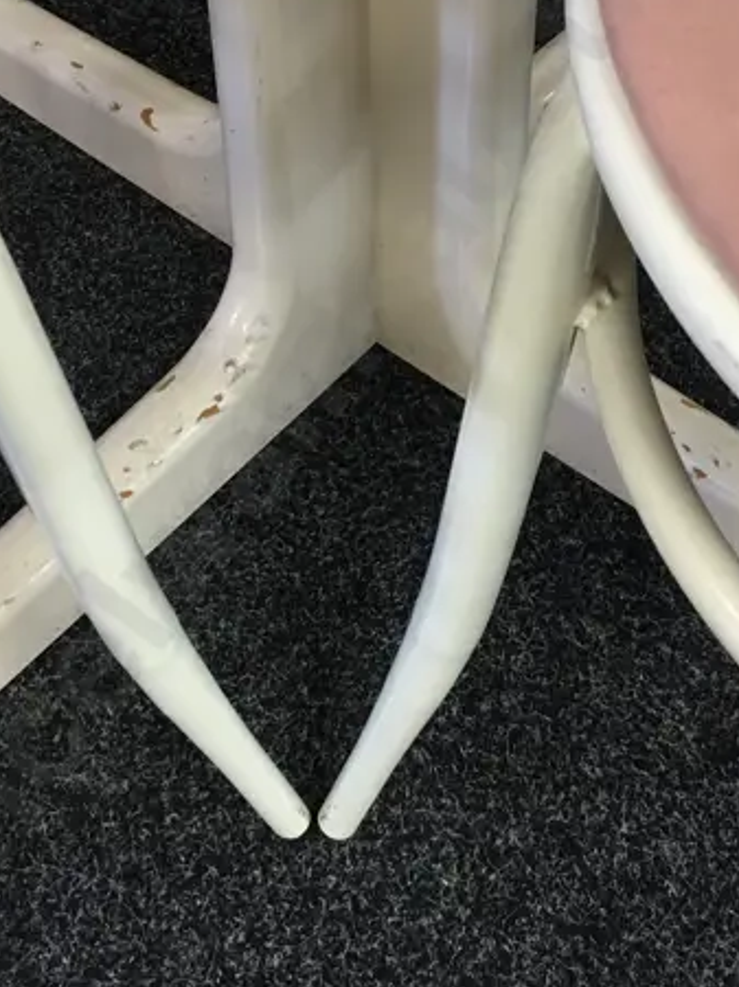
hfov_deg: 22.2
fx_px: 1880
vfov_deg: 29.2
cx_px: 360
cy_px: 320
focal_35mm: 66
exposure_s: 1/17
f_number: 2.2
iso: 64
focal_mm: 4.15
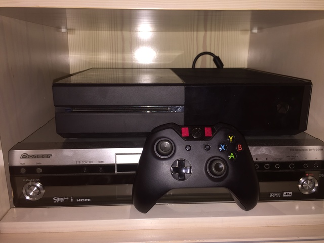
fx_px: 271
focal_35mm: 29
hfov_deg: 61.7
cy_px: 122
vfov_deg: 48.2
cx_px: 162
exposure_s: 1/24
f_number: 2.2
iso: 32
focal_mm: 4.15
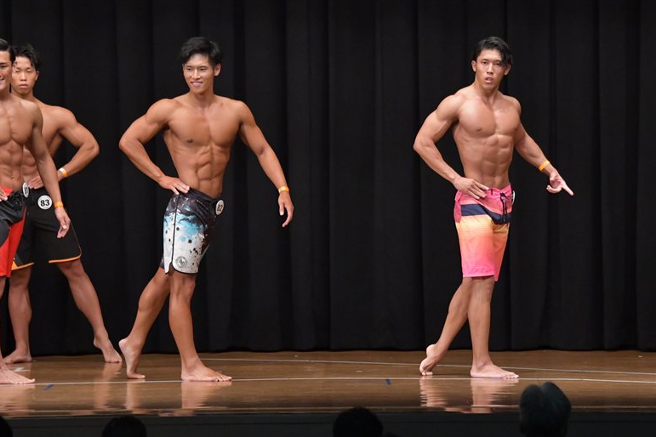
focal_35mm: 203
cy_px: 218
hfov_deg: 10.1
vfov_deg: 6.8
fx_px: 3699
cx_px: 327
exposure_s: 1/400
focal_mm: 135
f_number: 5.6
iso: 6400
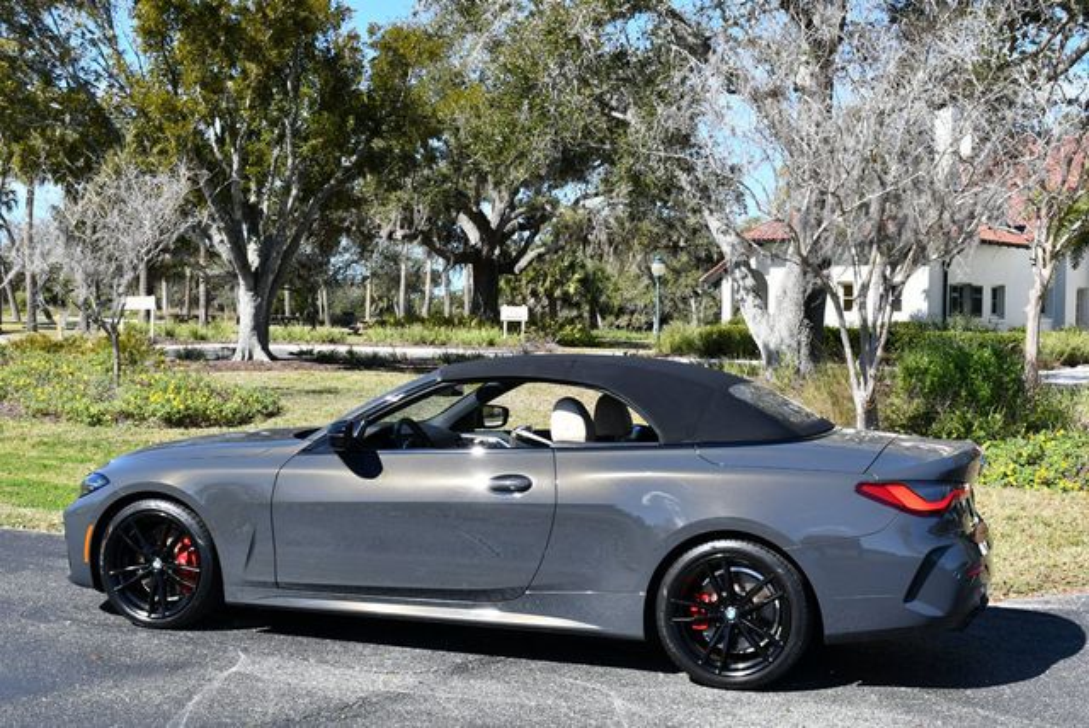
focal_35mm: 48
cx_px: 544
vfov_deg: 28.1
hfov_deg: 41.1
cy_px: 364
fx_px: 1453
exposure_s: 1/250
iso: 125
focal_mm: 24
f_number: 8
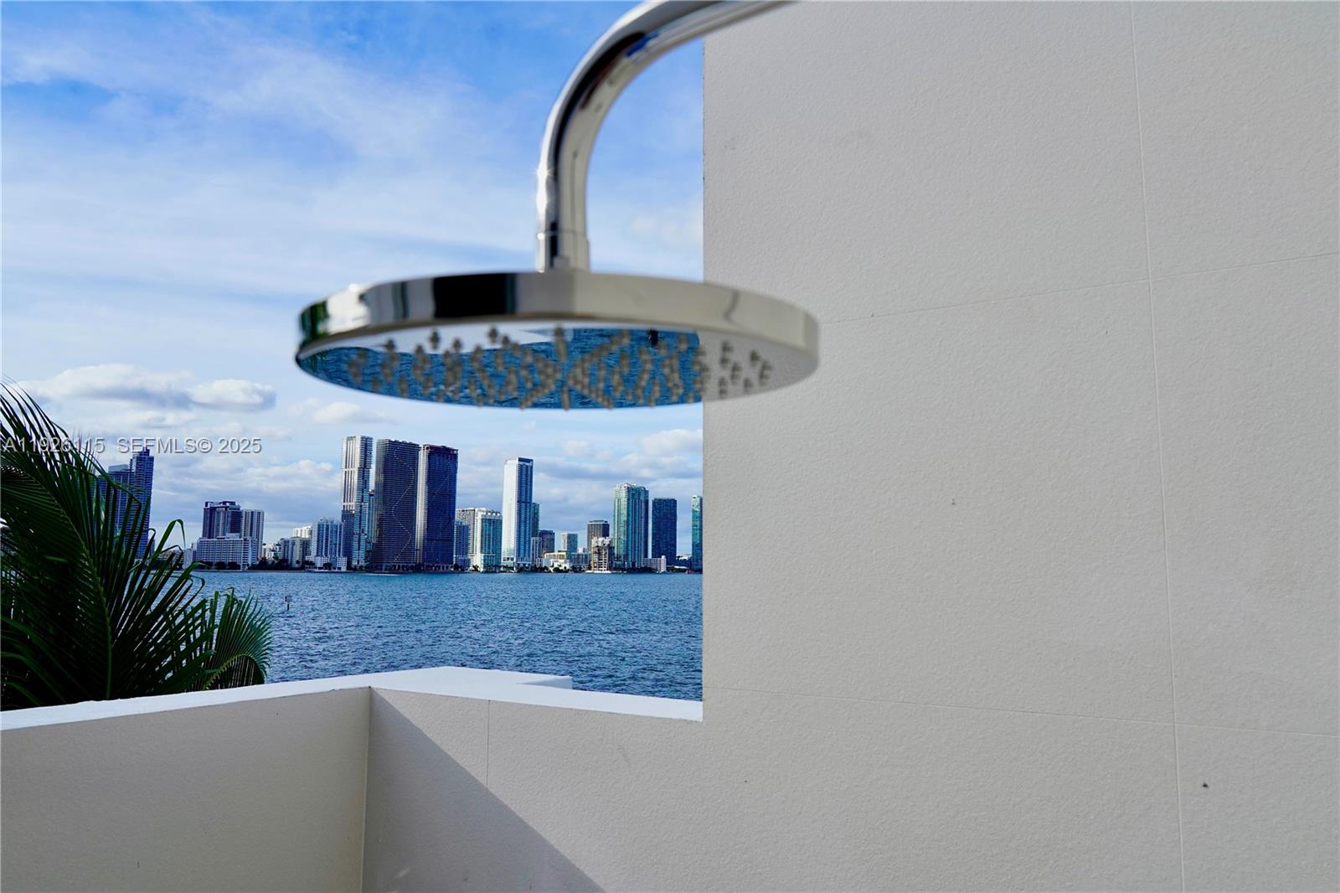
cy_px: 446
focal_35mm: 24
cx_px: 670
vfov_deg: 53.1
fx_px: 893
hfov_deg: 73.8
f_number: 10
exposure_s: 1/160
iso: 100
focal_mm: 24
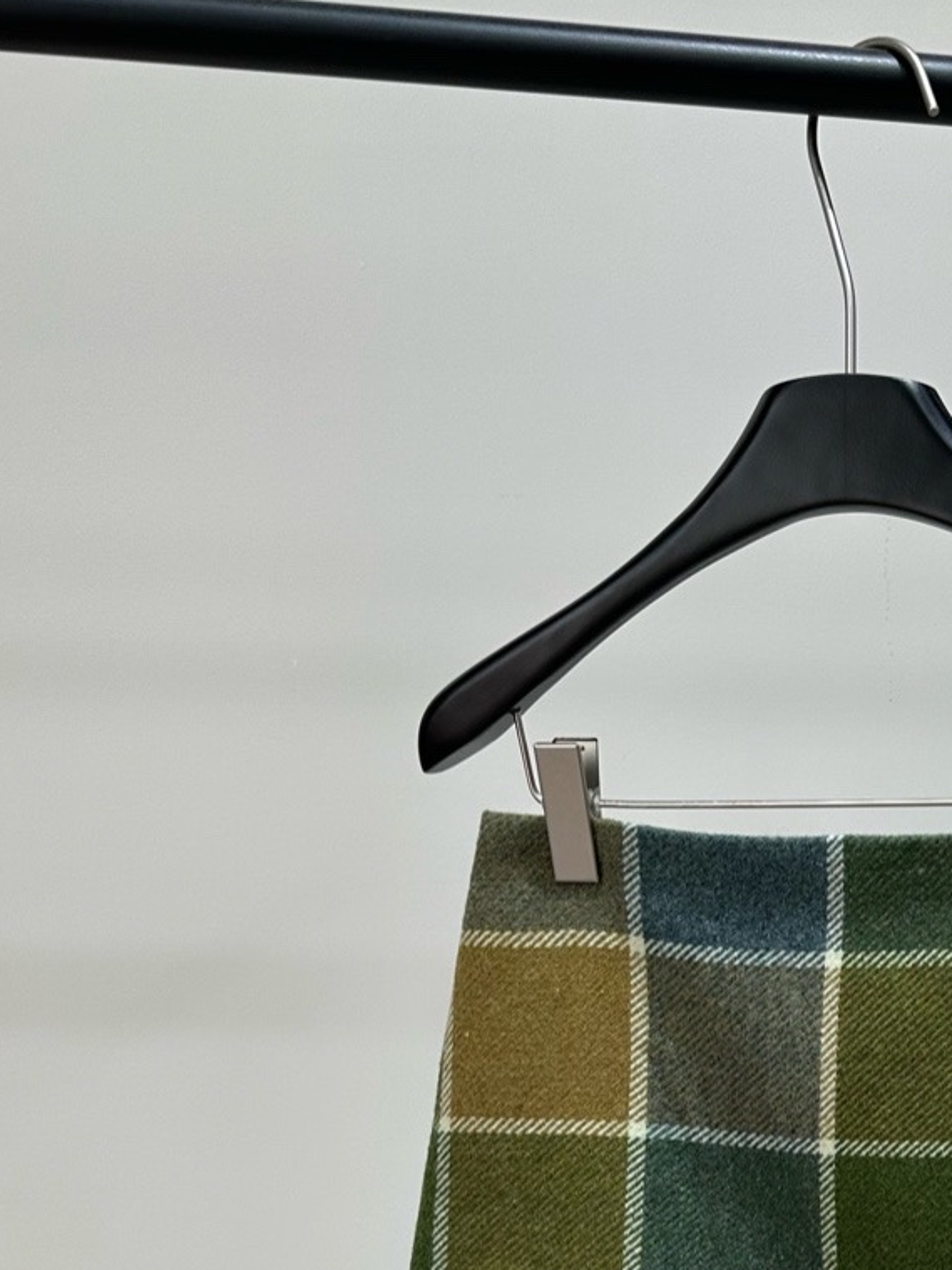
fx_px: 1981
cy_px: 1278
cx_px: 942
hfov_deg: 25.7
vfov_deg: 32.6
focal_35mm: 54
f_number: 1.78
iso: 80
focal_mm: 6.86
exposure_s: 1/121
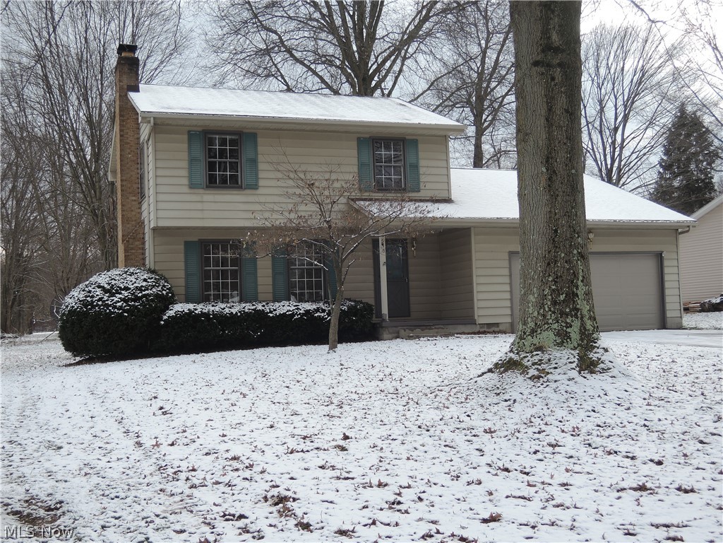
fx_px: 940
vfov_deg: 32.2
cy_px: 272
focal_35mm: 45
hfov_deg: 42.1
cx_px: 362
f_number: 3.7
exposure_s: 1/200
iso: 80
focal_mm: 9.6
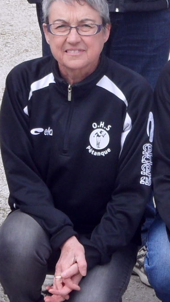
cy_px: 25
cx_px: 161
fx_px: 1323
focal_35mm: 165
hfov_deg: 7.3
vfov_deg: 12.9
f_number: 3.6
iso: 80
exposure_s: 1/350
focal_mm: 6.5
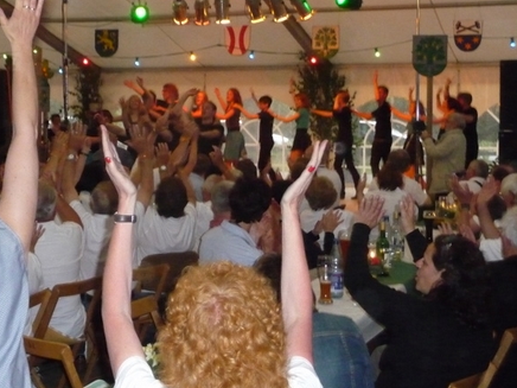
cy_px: 138
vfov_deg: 22.2
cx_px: 224
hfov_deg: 29.4
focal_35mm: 66
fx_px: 986
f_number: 4.2
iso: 800
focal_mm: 8
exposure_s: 1/30
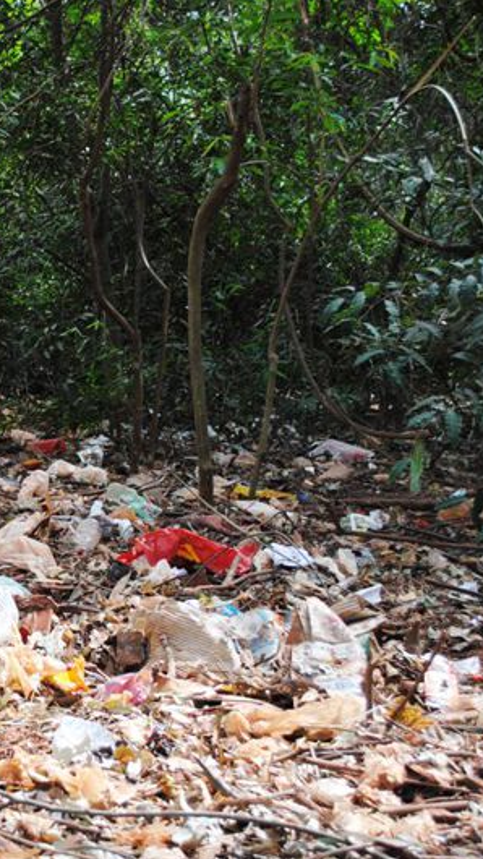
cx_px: -123
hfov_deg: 15.2
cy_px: 432
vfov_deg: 27.9
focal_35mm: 76
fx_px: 1731
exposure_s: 1/80
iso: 200
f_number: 4.8
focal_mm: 32
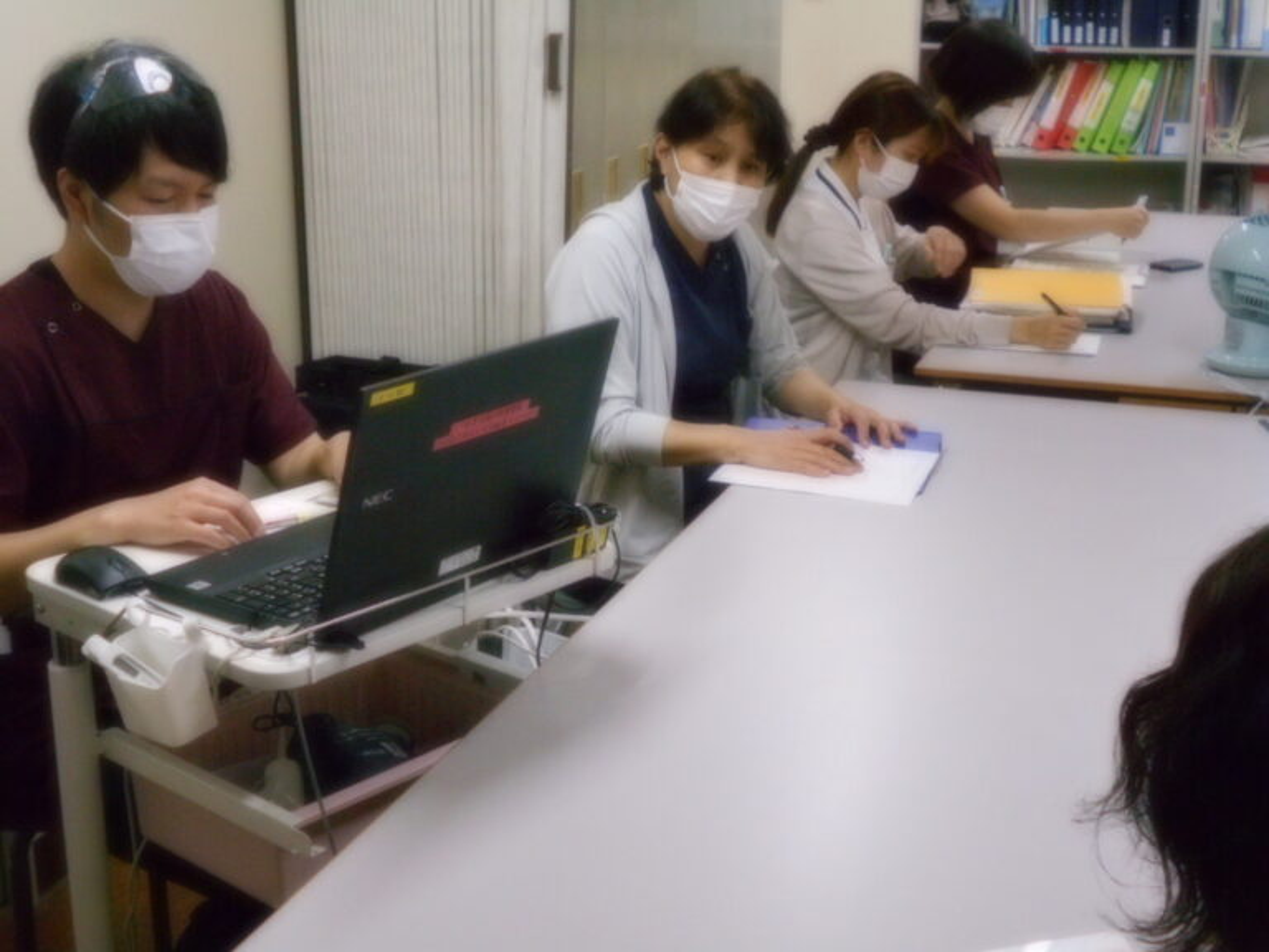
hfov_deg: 38.2
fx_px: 1833
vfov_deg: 29.1
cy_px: 476
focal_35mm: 50
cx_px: 634
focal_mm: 8.8
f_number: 4.5
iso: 800
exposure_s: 1/80
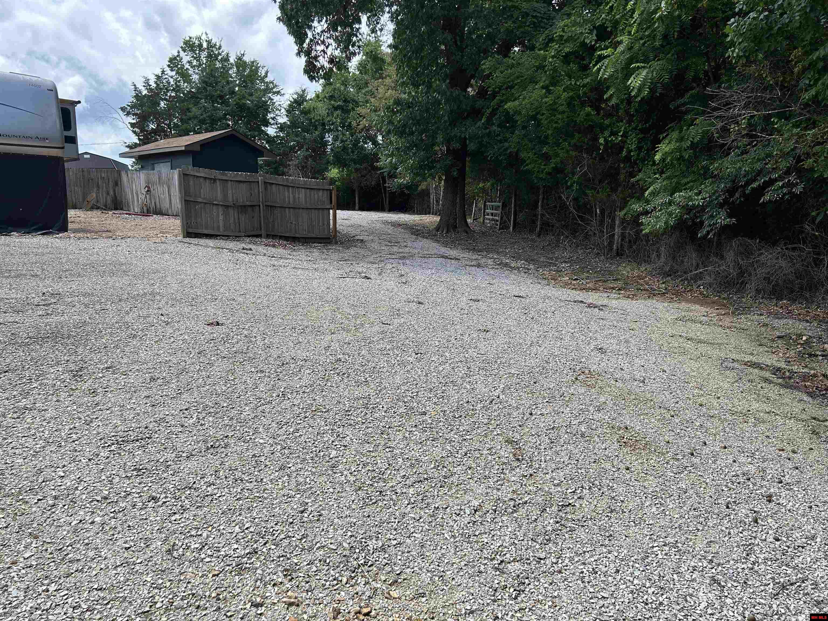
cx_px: 414
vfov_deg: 53.1
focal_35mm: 26
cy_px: 310
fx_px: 622
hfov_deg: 67.3
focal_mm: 5.7
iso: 50
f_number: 1.5
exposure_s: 1/1901
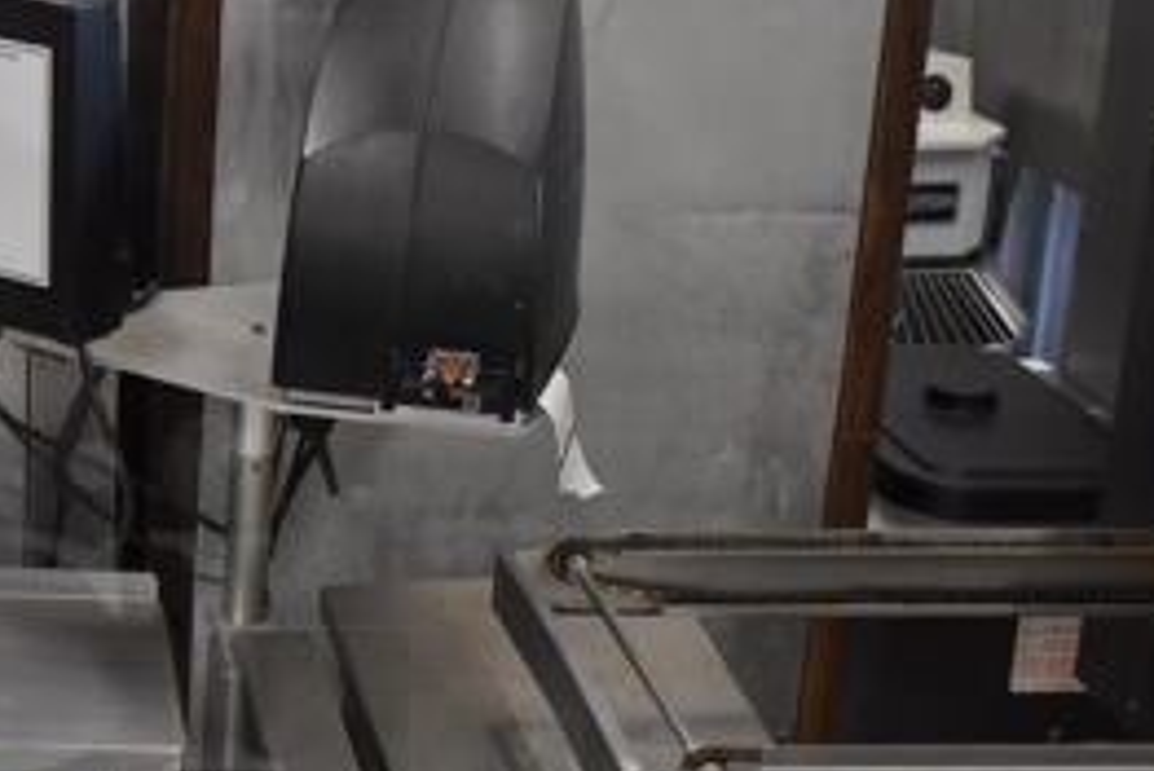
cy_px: 643
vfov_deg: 14.4
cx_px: -44
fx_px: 3020
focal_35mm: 94
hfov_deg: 20.8
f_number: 4
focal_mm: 27
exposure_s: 1/125
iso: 2200
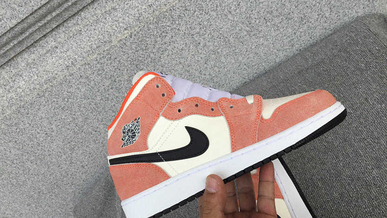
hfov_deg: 58.0
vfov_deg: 34.7
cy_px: 114
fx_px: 349
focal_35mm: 34
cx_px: 193
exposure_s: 1/482
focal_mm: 3.3
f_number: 2.4
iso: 25
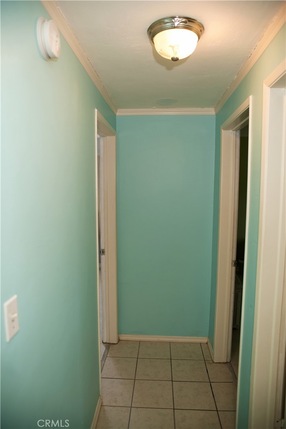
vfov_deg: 73.7
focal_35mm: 24
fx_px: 286
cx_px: 143
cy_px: 214
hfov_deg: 53.1
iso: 200
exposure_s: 1/60
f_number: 3.5
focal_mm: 24
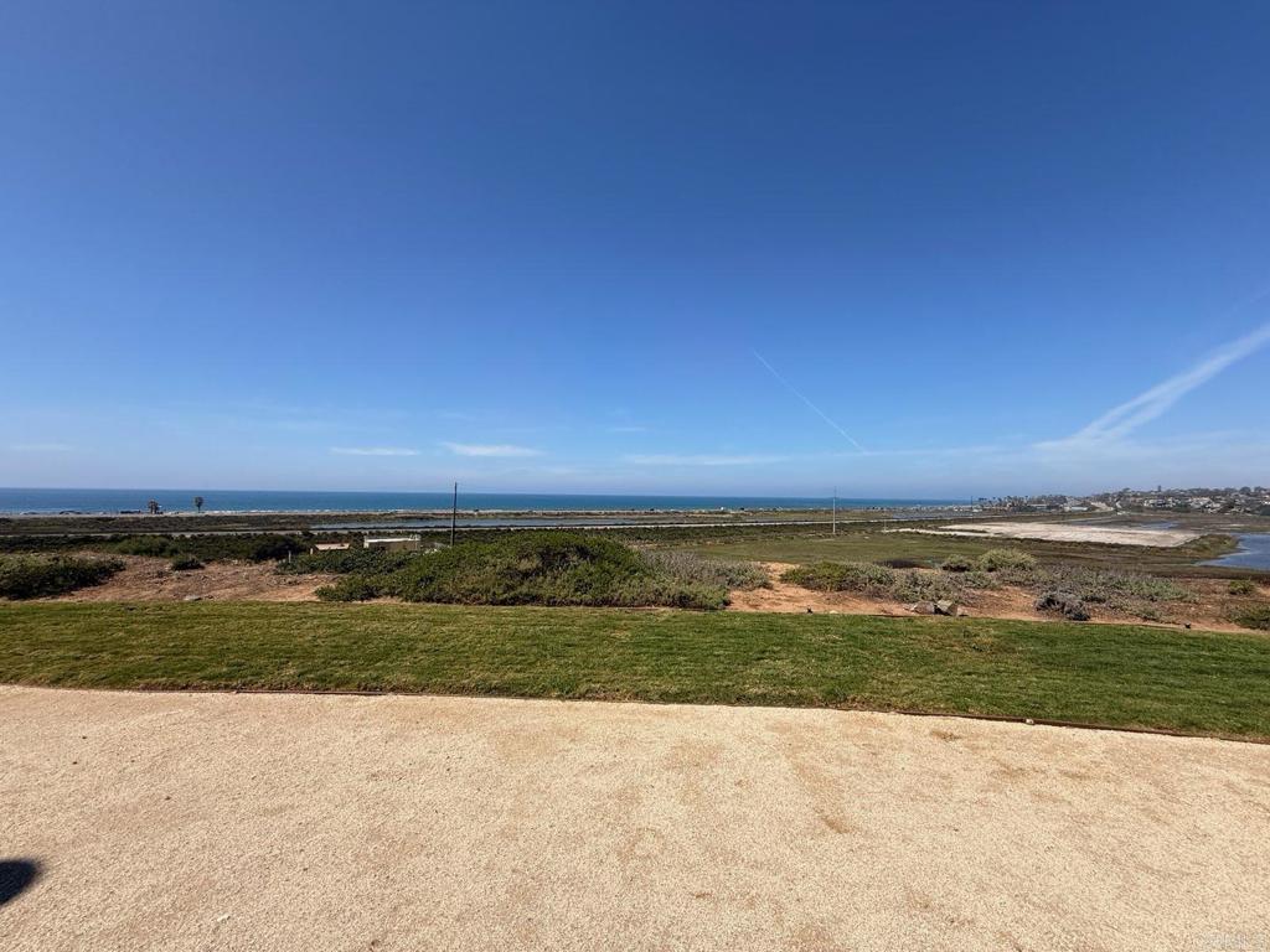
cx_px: 635
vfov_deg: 85.7
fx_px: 514
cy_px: 476
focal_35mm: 14
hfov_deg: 102.1
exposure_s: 1/2717
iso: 50
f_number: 2.2
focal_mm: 2.22
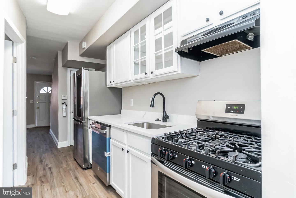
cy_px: 99
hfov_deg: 90.0
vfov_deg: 67.4
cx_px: 148
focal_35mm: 18
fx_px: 148
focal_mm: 12
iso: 1000
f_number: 9
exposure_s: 1/30
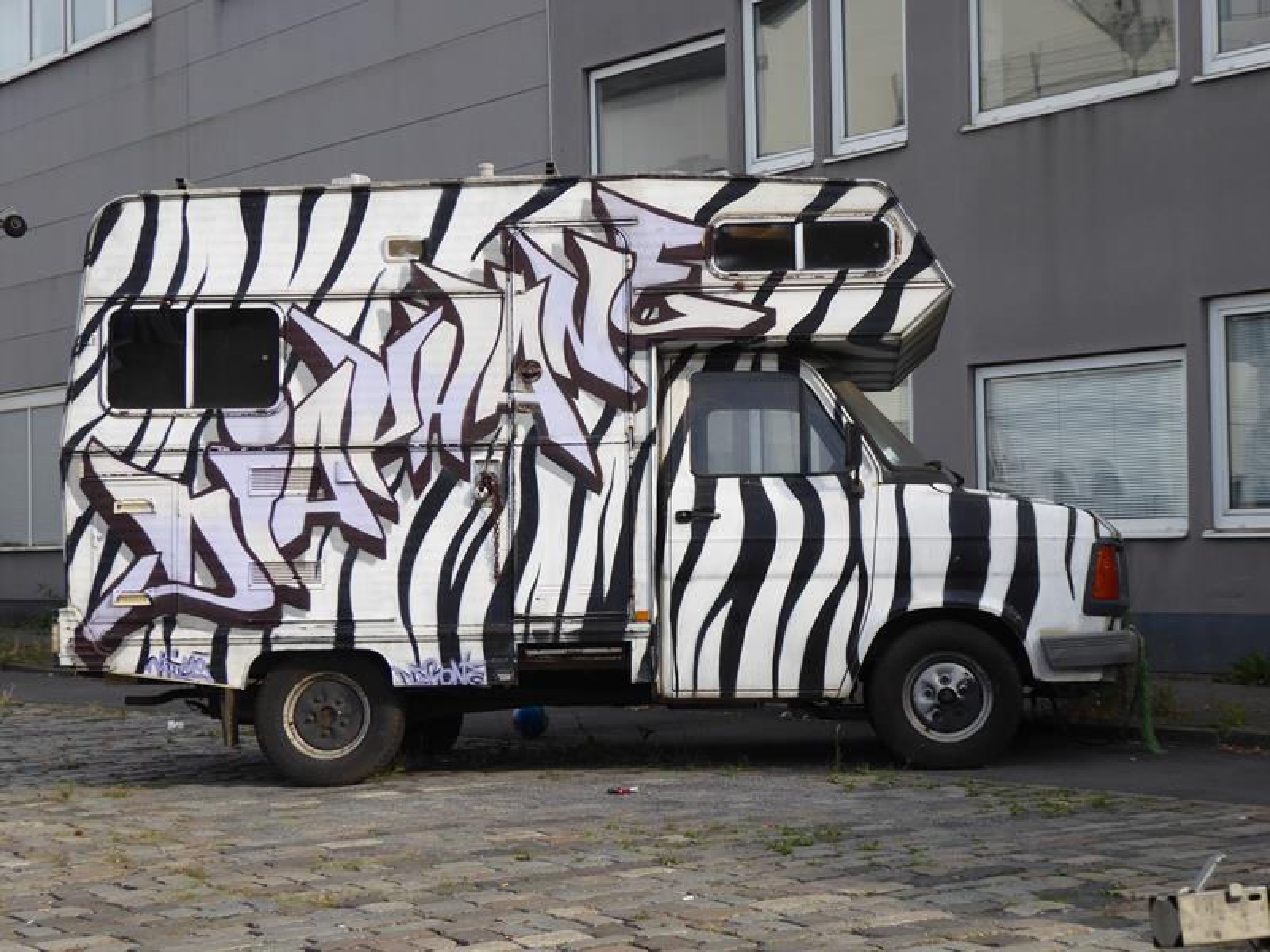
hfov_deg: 28.2
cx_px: 635
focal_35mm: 69
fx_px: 2531
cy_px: 476
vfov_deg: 21.3
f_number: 4.4
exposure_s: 1/250
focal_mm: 11.7
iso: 100
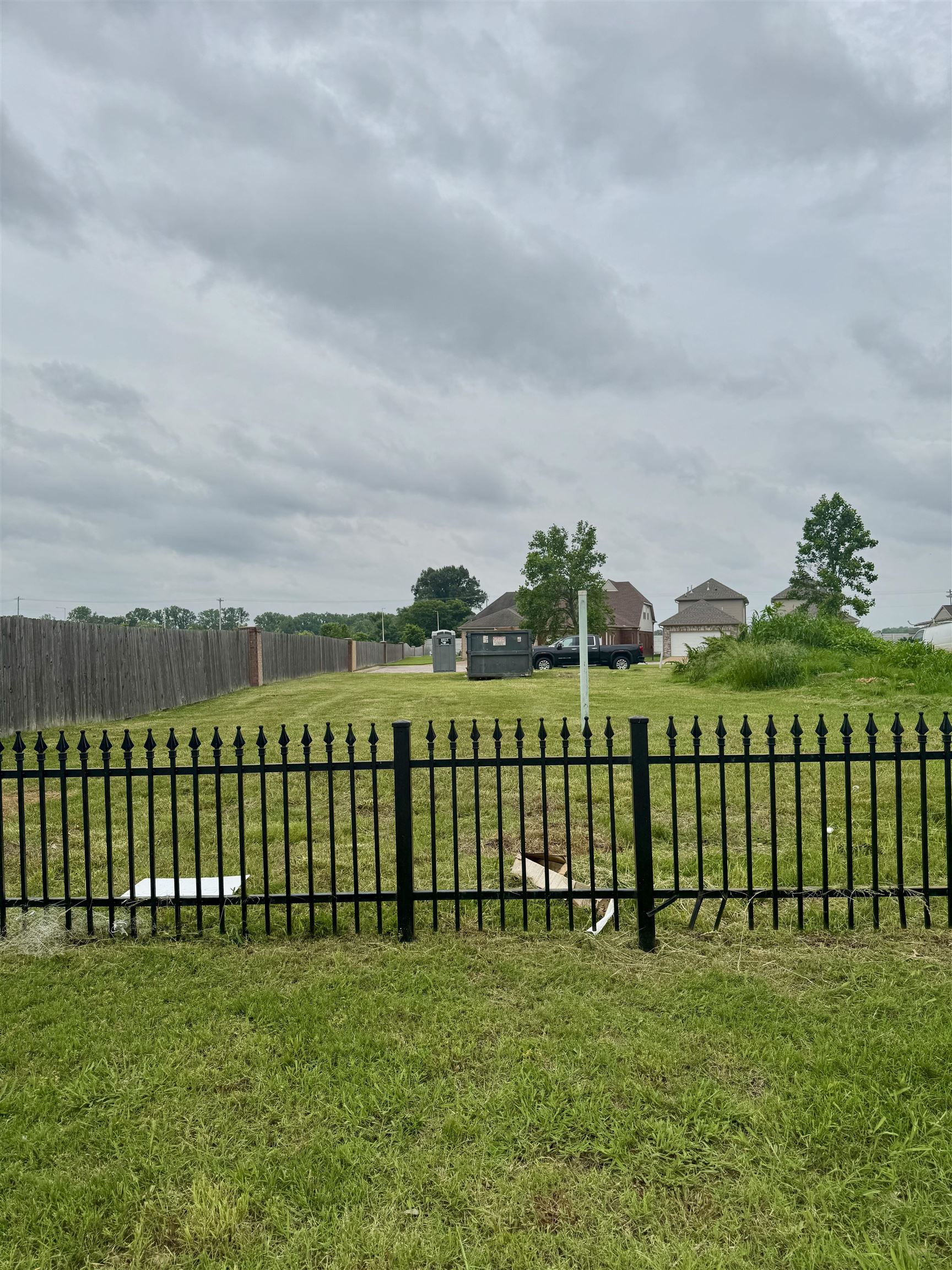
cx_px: 476
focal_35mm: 24
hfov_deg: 56.8
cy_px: 635
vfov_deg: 71.6
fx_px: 880
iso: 80
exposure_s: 1/7092
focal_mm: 6.76
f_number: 1.78
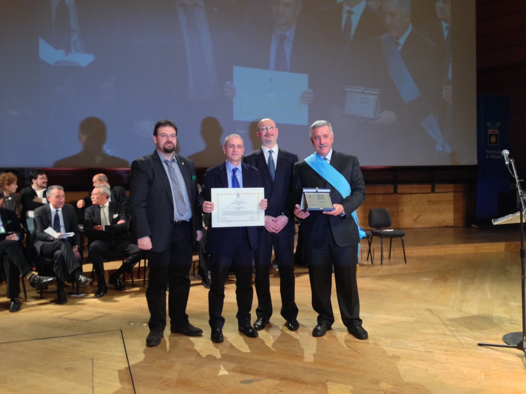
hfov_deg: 55.4
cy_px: 197
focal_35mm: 33
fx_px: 501
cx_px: 263
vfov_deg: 42.9
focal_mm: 4.12
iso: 160
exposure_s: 1/20
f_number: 2.4
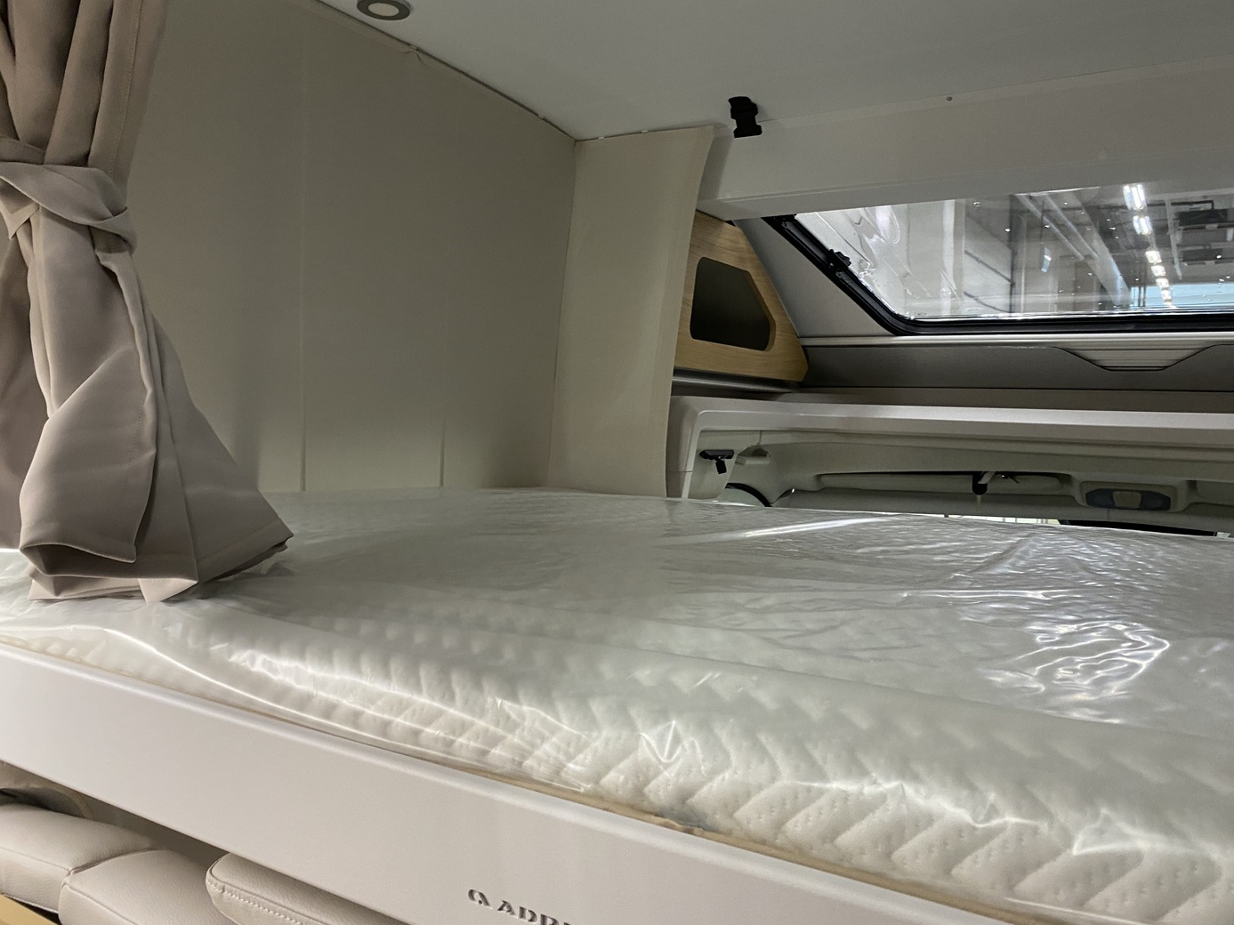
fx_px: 962
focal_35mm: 27
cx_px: 610
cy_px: 475
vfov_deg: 51.3
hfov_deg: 65.3
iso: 250
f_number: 1.8
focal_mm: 4.25
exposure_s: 1/50
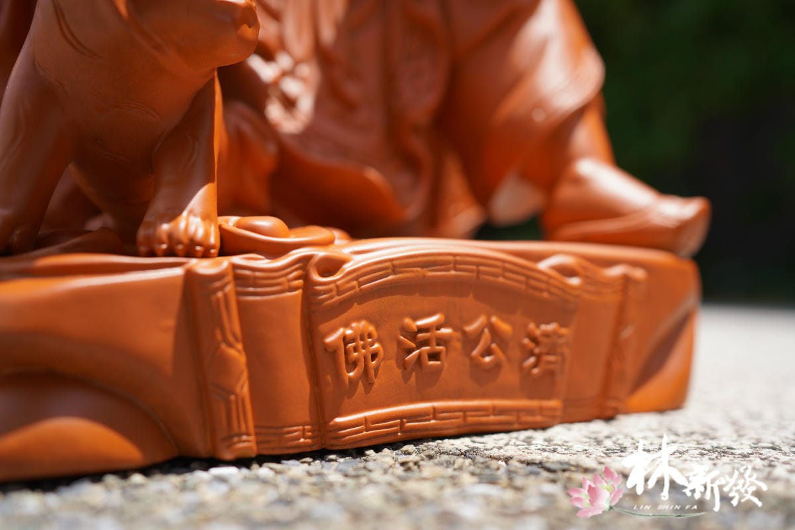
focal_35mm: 35
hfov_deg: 54.4
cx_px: 398
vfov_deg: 37.9
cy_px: 265
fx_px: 773
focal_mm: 35
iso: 100
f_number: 3.5
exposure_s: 1/800
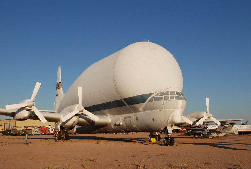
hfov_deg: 41.0
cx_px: 127
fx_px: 335
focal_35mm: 48
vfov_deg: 28.2
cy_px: 88
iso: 500
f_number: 13
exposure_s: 1/640
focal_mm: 30
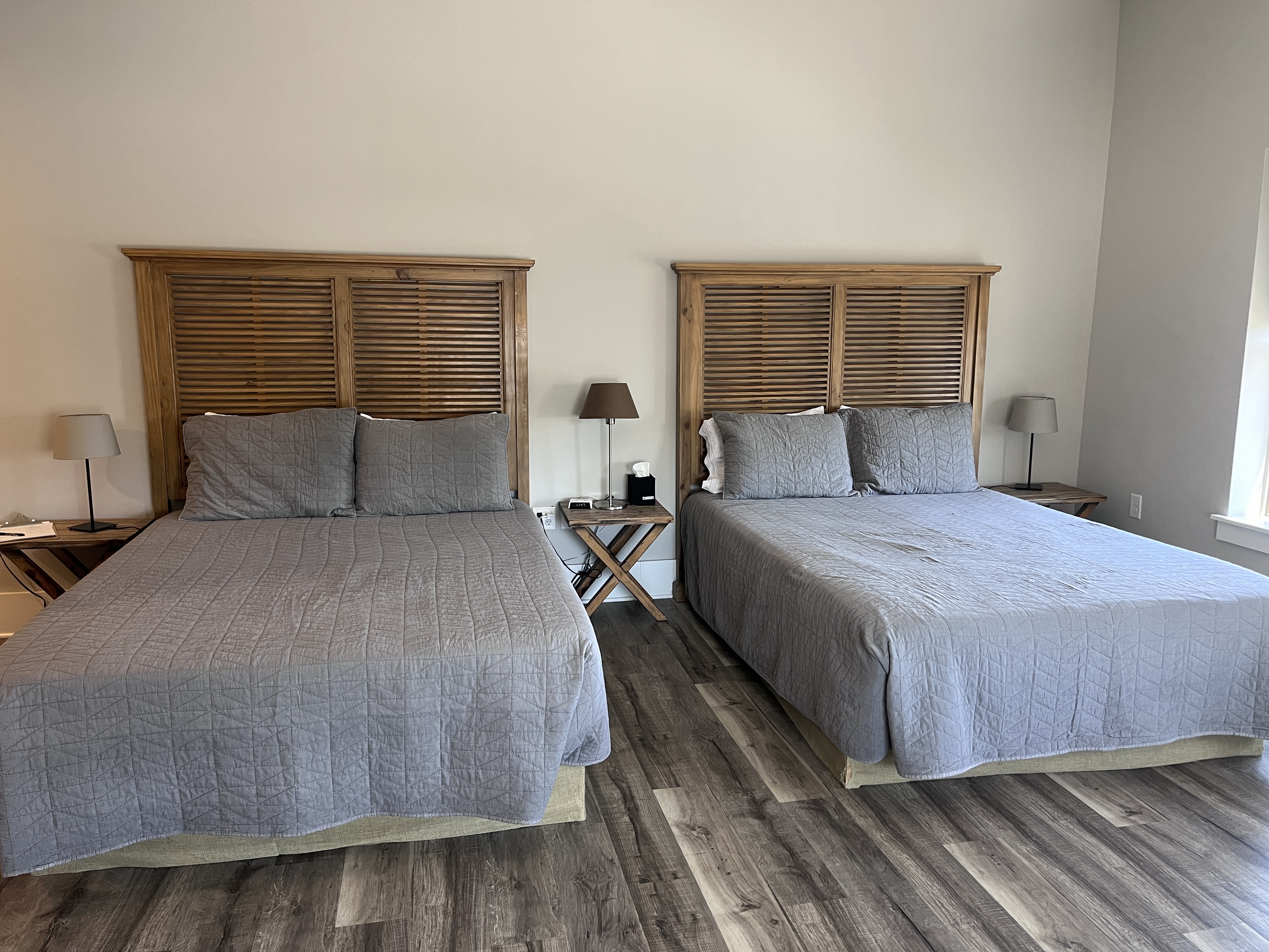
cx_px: 634
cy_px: 476
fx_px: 953
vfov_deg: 53.1
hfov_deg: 67.3
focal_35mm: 26
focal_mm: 5.1
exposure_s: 1/60
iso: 125
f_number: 1.6
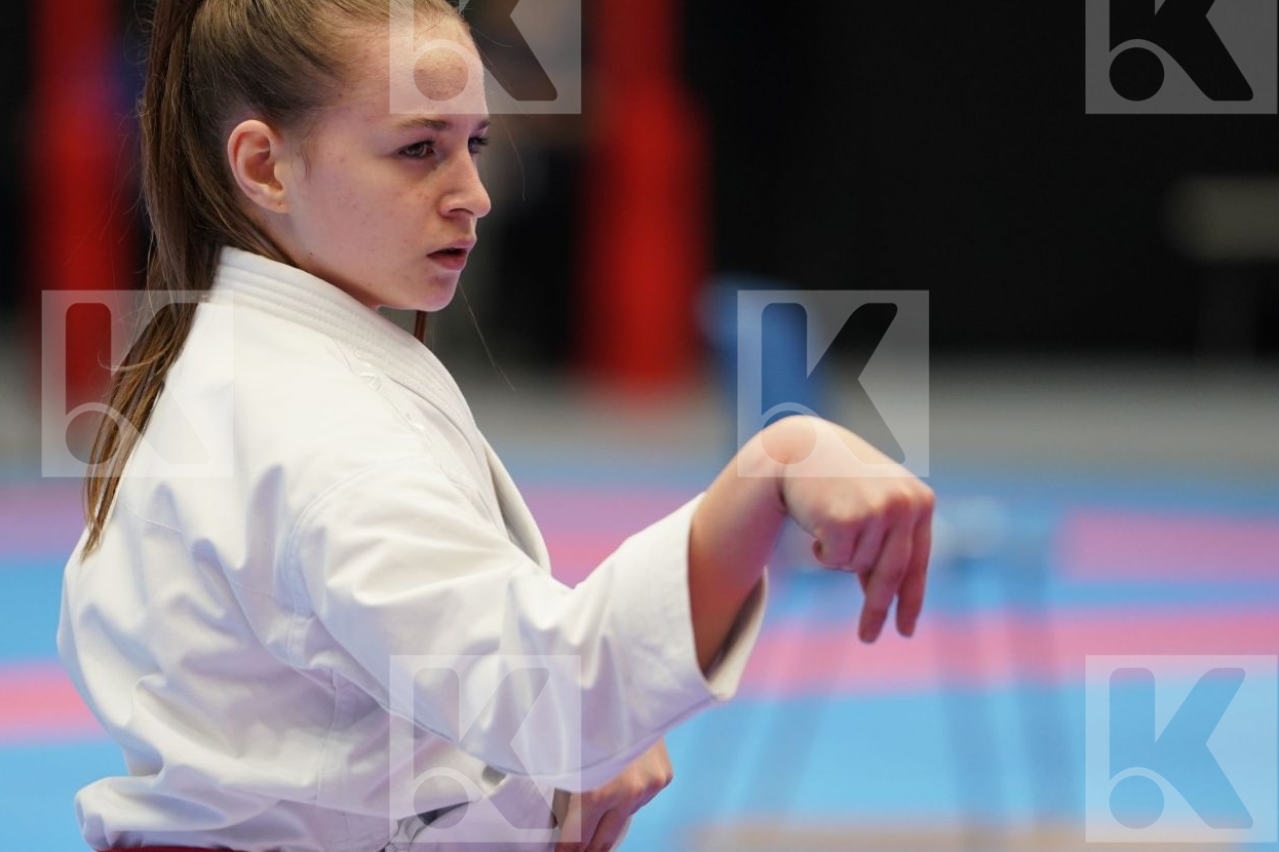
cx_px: 486
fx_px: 10264
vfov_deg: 4.8
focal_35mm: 289
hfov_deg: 7.1
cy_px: 384
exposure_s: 1/500
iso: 1250
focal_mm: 200
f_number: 2.8
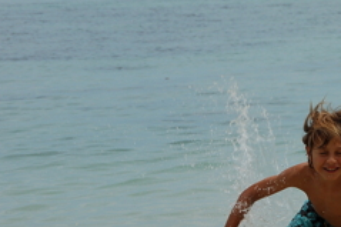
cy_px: 107
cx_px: 314
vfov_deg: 4.3
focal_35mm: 318
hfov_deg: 6.5
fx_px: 3010
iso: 200
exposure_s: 1/1000
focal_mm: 92
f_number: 8
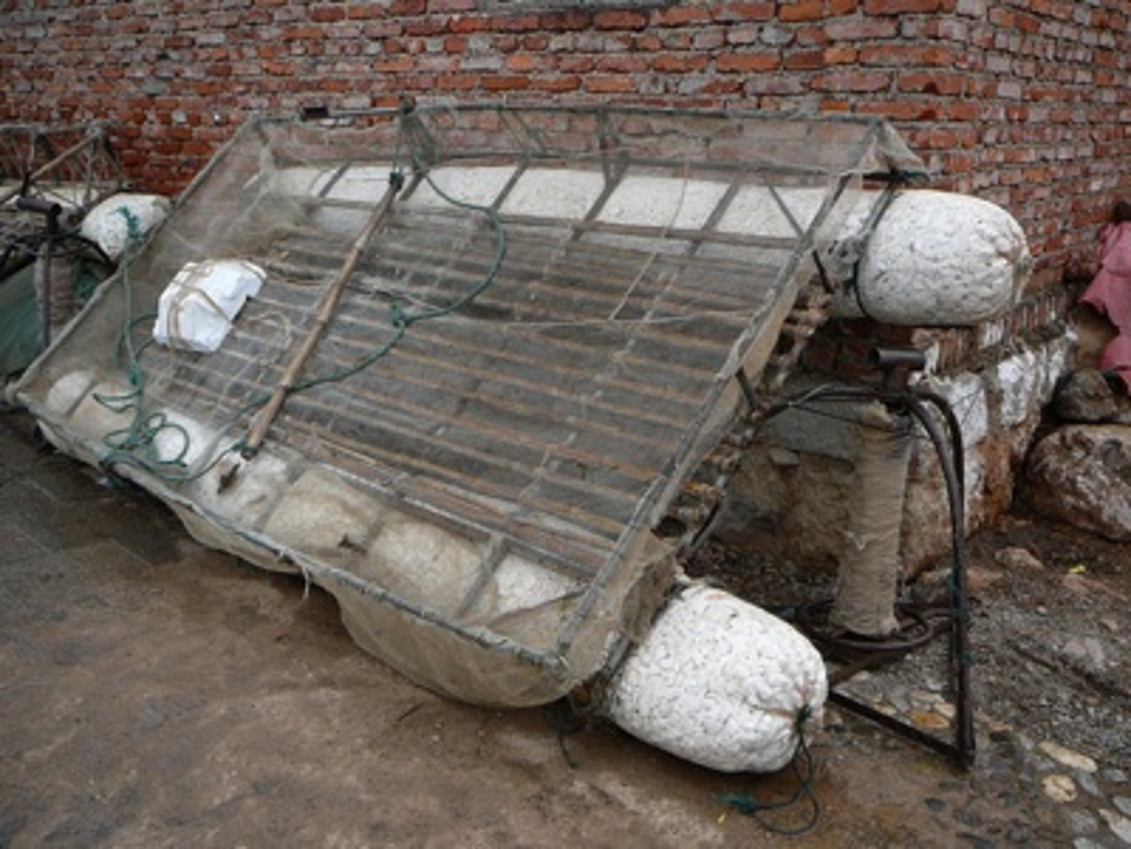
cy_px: 424
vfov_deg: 40.7
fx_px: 1144
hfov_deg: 52.6
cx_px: 566
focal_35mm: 35
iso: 80
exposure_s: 1/400
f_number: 2.8
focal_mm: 5.2
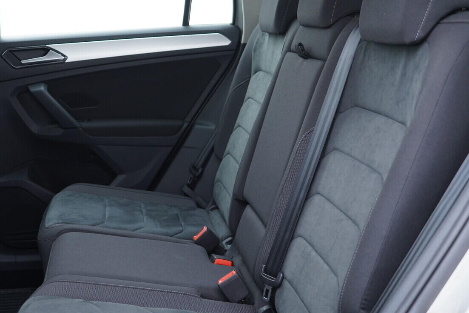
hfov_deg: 41.6
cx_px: 177
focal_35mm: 47
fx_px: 612
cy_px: 180
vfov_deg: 28.6
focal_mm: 24
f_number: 2.8
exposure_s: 1/40
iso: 320
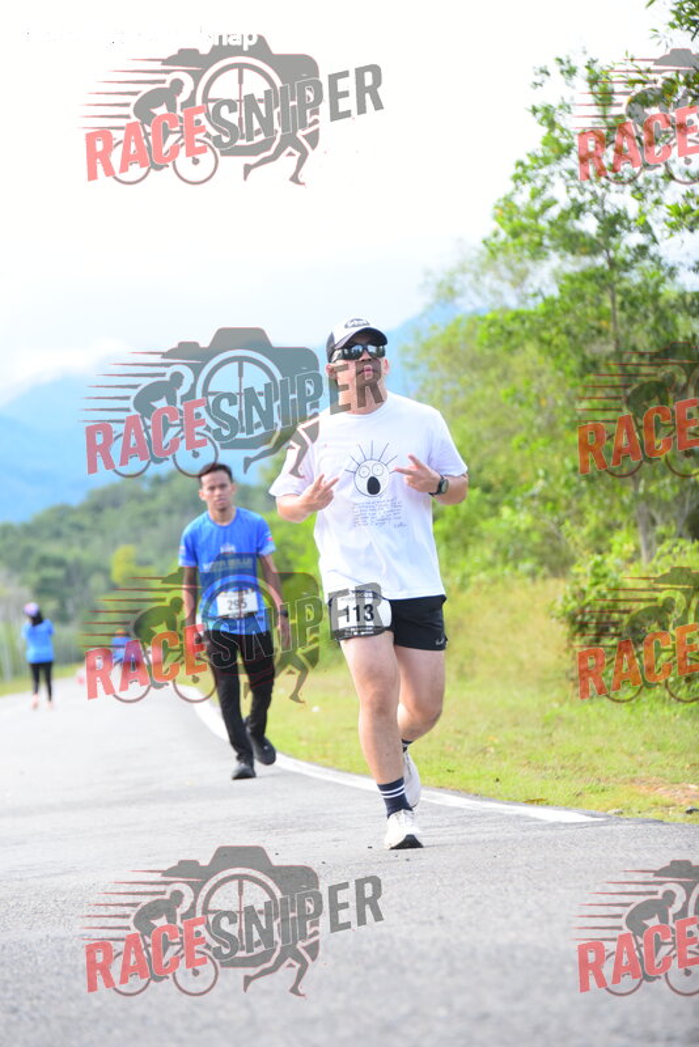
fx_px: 4656
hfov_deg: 8.6
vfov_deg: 12.8
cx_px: 350
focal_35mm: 160
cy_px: 524
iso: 2000
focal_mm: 160
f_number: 5.6
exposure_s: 1/1250
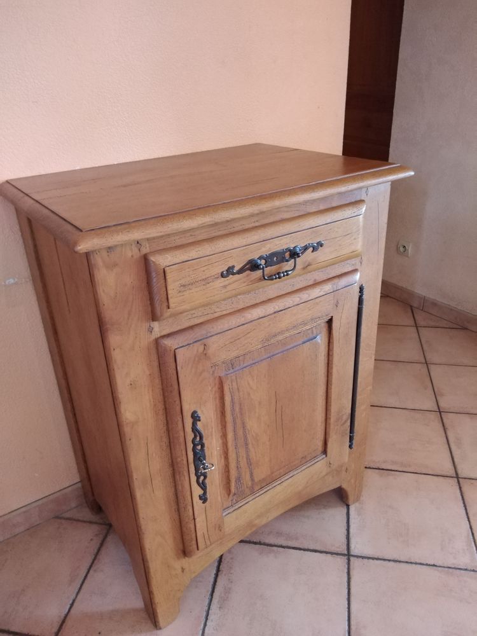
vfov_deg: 67.3
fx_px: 478
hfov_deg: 53.1
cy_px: 318
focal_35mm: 26
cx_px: 238
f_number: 1.8
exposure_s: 1/25
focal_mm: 3.6
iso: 892
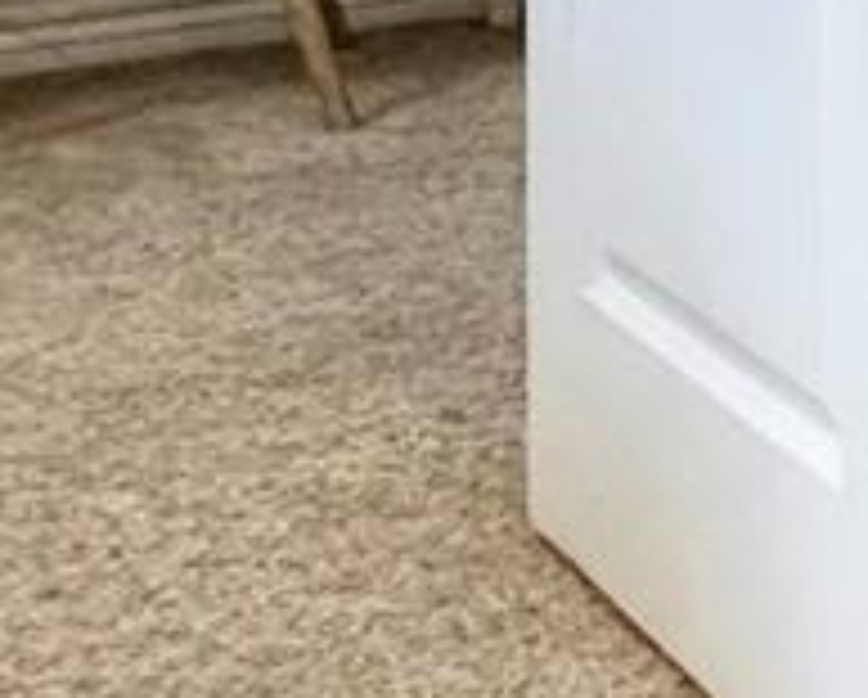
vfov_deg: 12.2
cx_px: 2626
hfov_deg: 10.9
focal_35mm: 113
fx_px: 2907
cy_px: -671
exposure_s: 1/120
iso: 160
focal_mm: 2.22
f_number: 2.2
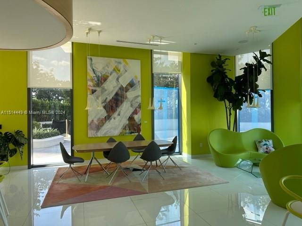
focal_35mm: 24
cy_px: 113
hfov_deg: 71.6
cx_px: 151
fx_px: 209
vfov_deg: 56.8
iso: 80
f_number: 1.78
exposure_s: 1/404
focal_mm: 6.86
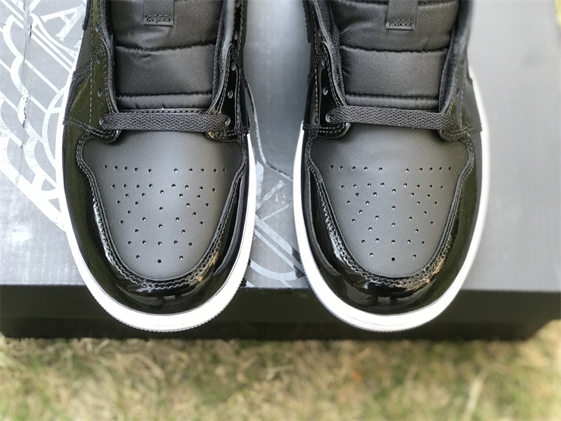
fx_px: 924
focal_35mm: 57
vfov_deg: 25.7
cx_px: 280
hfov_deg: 33.8
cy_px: 210
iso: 40
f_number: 2.8
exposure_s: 1/50
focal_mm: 6.6
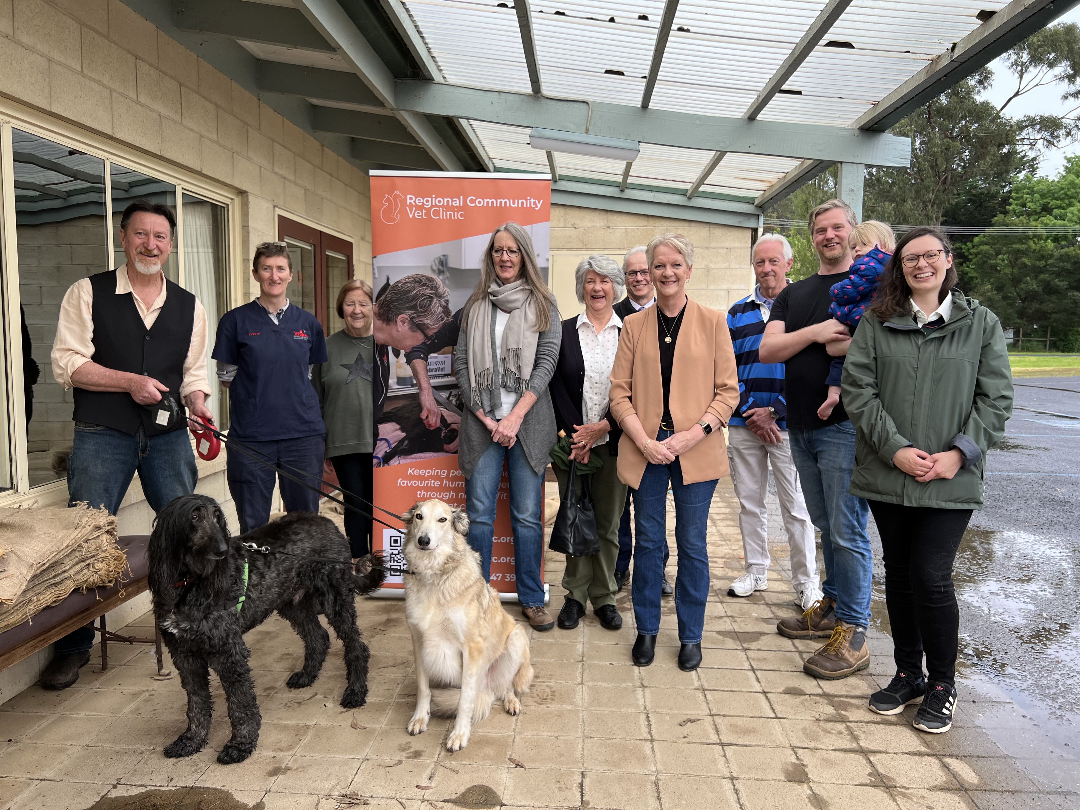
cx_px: 540
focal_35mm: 26
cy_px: 405
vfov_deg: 53.1
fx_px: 811
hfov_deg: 67.3
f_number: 1.5
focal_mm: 5.7
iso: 50
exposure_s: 1/419
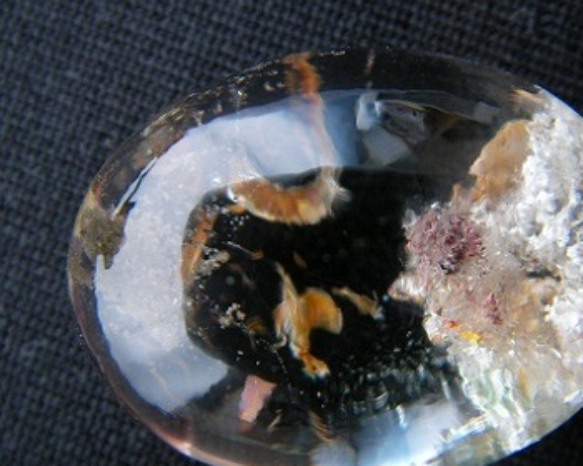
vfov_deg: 28.6
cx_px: 338
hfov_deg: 35.3
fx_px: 914
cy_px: 256
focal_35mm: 53
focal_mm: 6.3
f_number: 3.3
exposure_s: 1/4.8
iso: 100
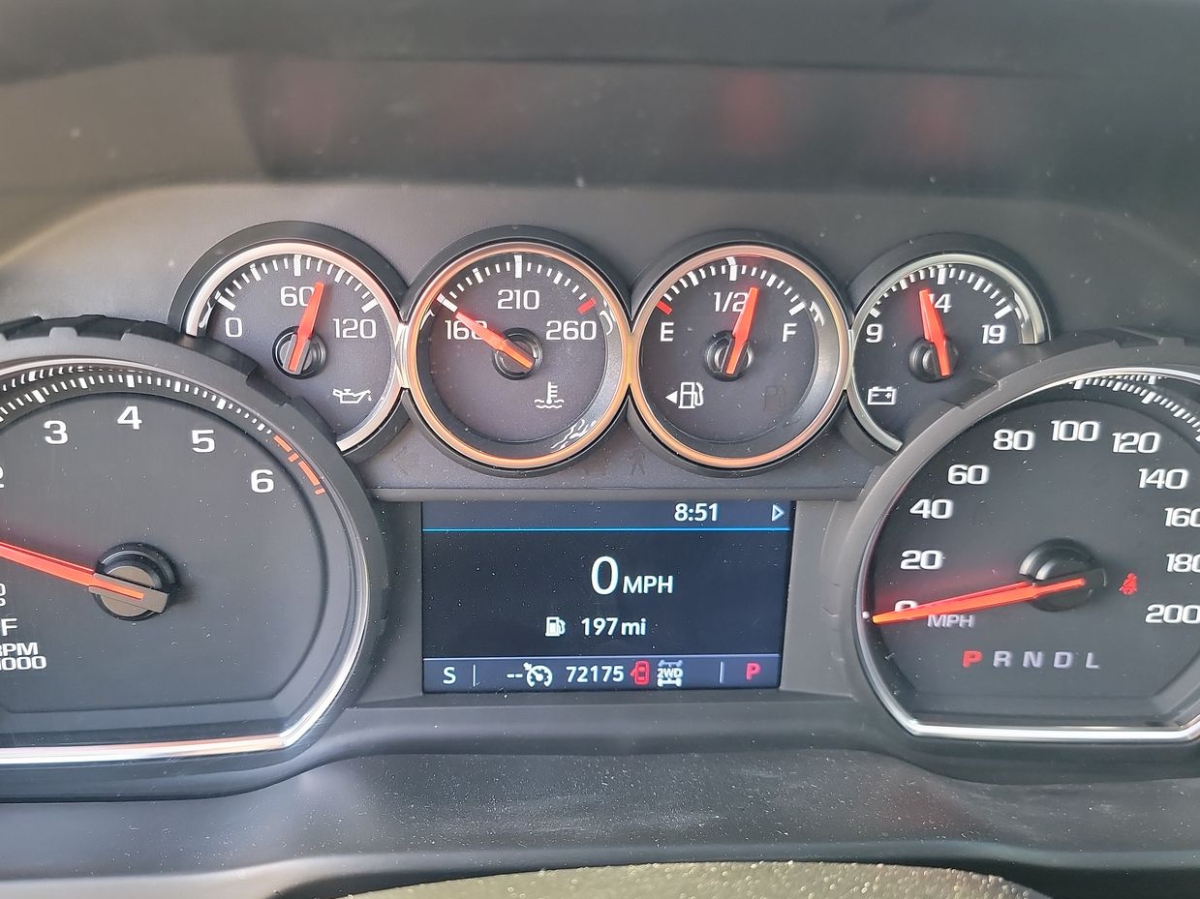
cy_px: 504
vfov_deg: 45.3
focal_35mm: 31
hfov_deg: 58.2
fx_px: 1075
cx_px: 542
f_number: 1.8
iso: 375
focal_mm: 6.7
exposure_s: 1/59
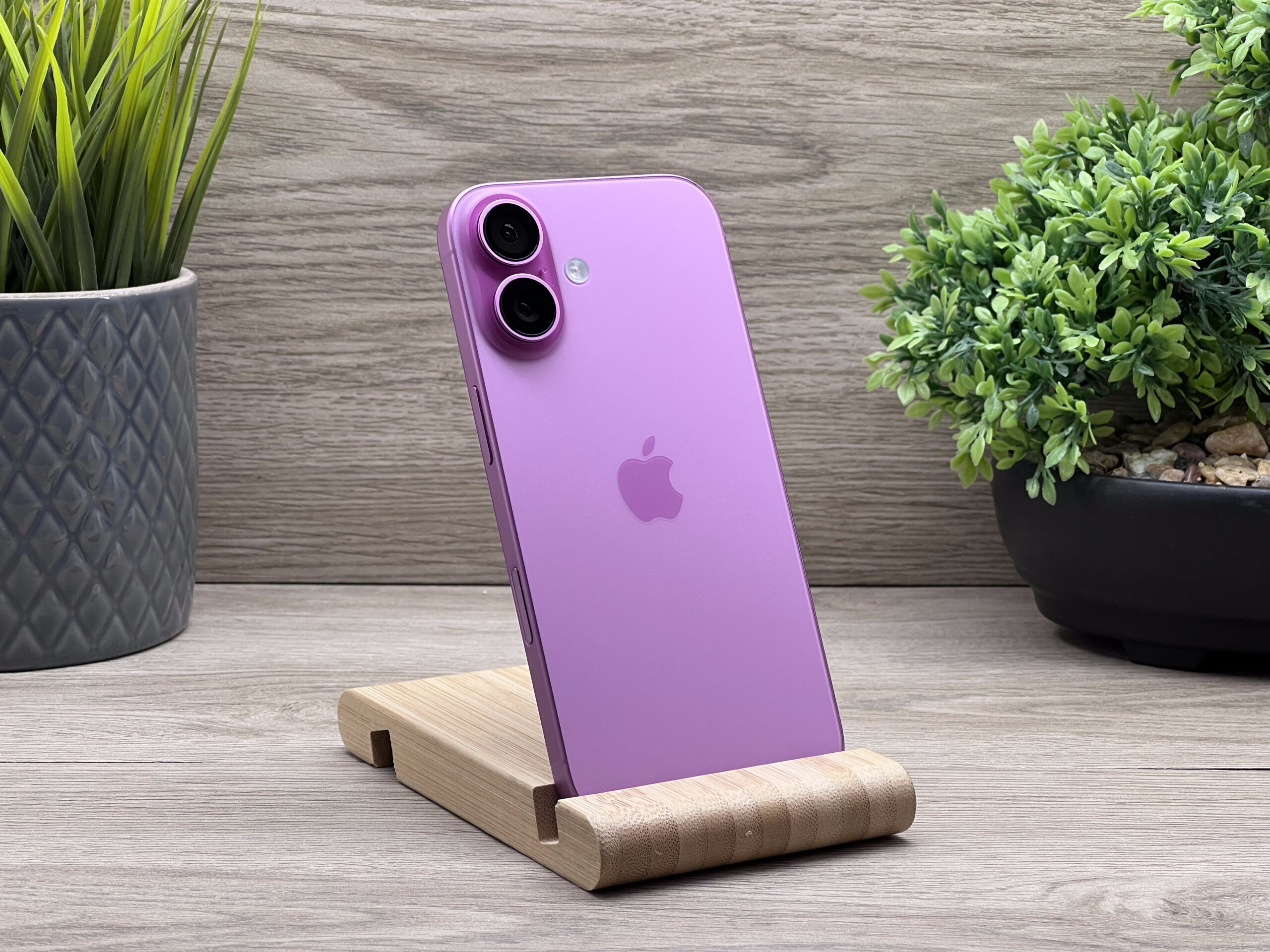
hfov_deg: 25.3
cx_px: 635
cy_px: 476
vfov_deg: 19.1
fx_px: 2825
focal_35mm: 77
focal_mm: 9
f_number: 2.8
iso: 80
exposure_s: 1/100
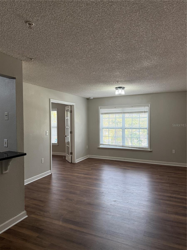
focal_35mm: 24
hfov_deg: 56.8
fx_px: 173
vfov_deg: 71.6
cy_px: 125
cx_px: 94
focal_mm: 6.76
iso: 200
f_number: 1.78
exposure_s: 1/197
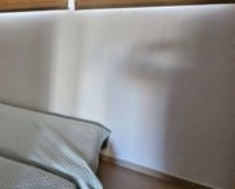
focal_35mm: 26
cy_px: 75
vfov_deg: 54.6
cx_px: 4
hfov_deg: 53.2
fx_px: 181
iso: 640
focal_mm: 2.2
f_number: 2.2
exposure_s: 1/25
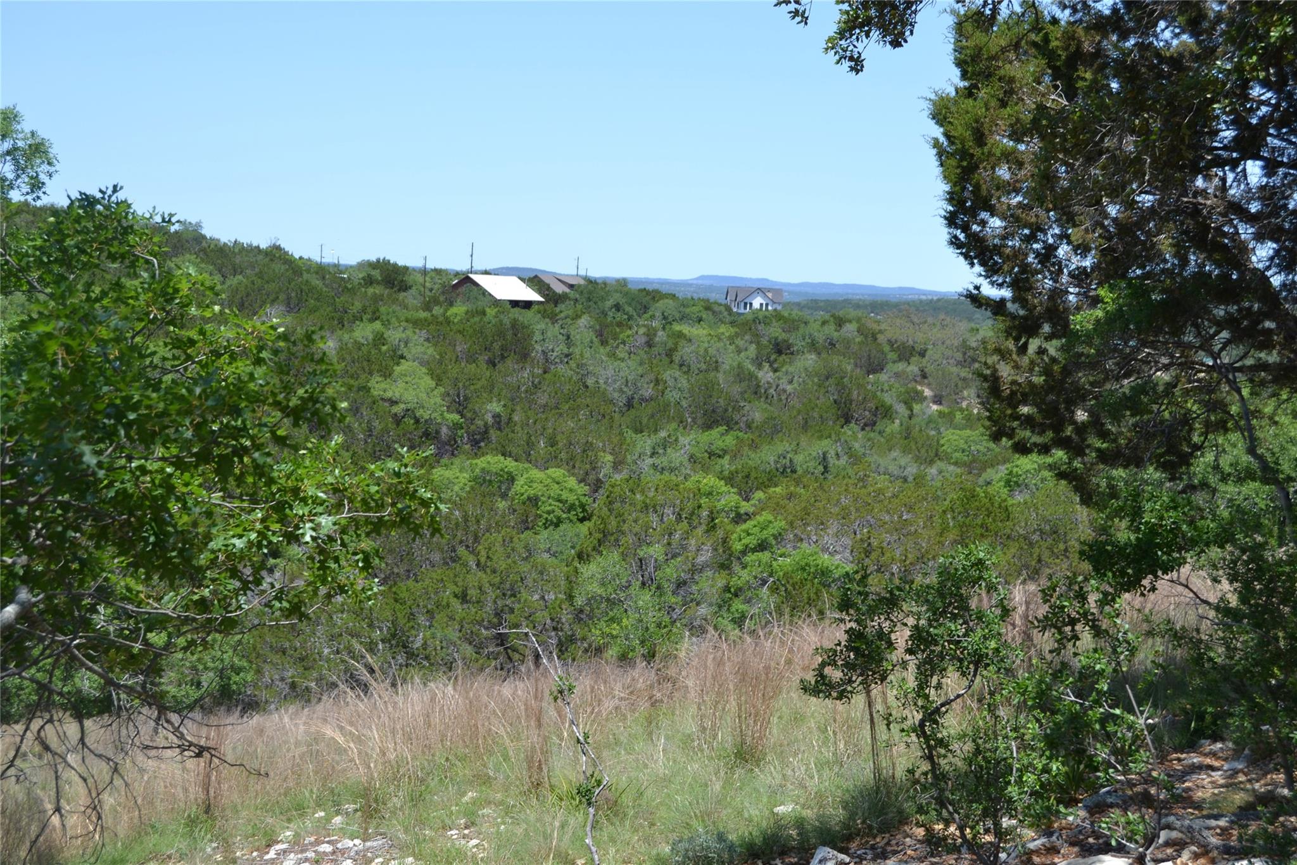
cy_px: 432
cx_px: 648
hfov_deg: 35.1
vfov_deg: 23.8
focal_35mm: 57
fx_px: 2053
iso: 100
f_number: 7.1
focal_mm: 38
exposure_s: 1/200
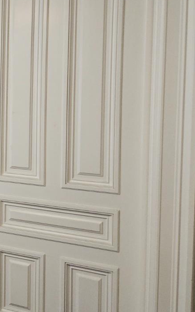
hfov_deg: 20.4
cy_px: 116
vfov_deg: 38.6
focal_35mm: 52
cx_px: -117
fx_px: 442
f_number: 1.8
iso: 250
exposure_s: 1/120
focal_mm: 5.4
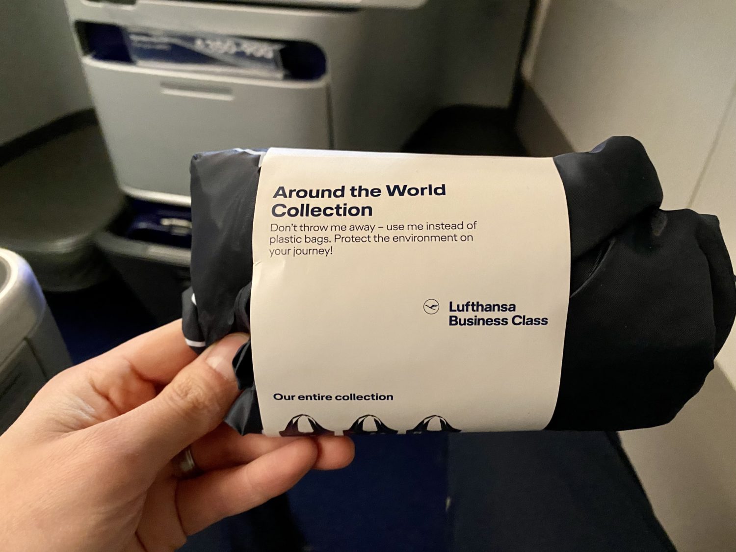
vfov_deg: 53.1
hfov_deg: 67.3
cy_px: 276
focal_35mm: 26
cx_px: 368
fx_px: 553
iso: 640
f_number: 1.8
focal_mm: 4.25
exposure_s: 1/29
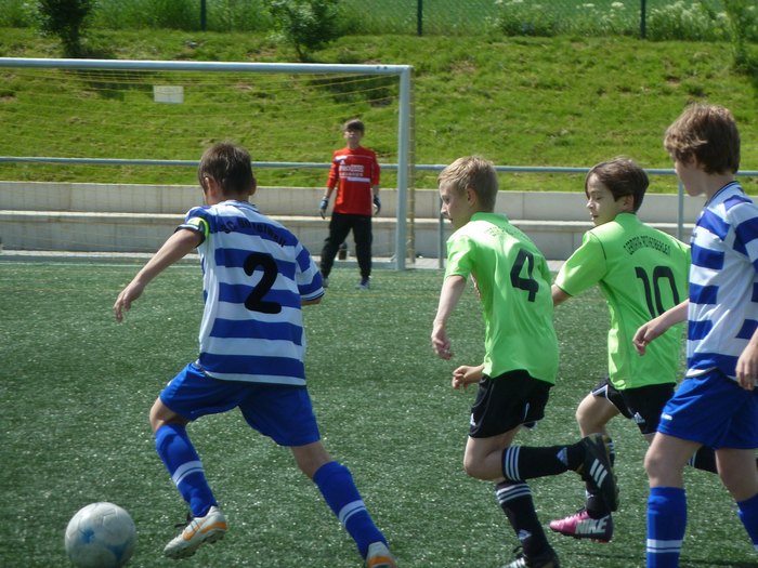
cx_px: 379
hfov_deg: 6.6
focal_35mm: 300
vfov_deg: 5.0
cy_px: 284
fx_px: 6569
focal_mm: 49.2
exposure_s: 1/640
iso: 160
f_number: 4.9
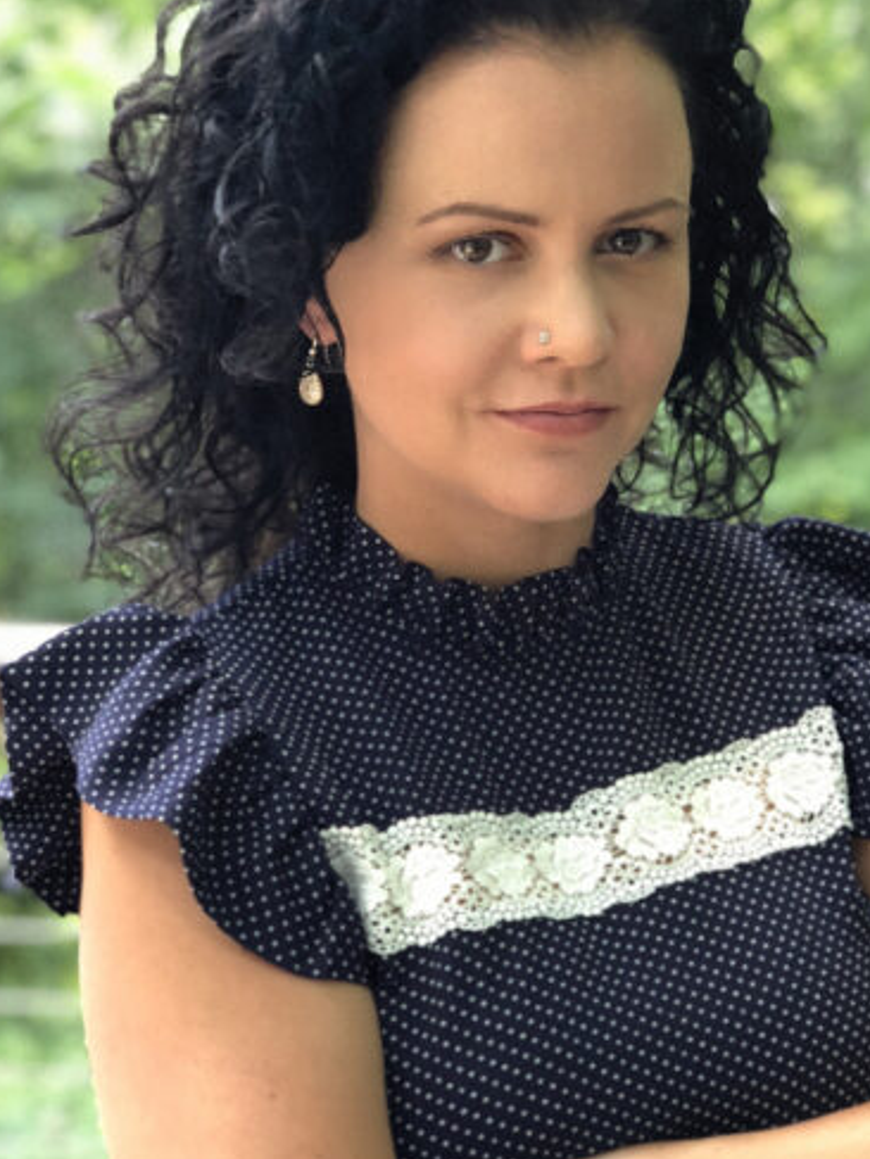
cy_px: 596
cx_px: 506
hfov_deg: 20.7
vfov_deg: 27.4
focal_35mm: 71
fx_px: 2379
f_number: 2.4
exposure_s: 1/30
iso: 100
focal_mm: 6
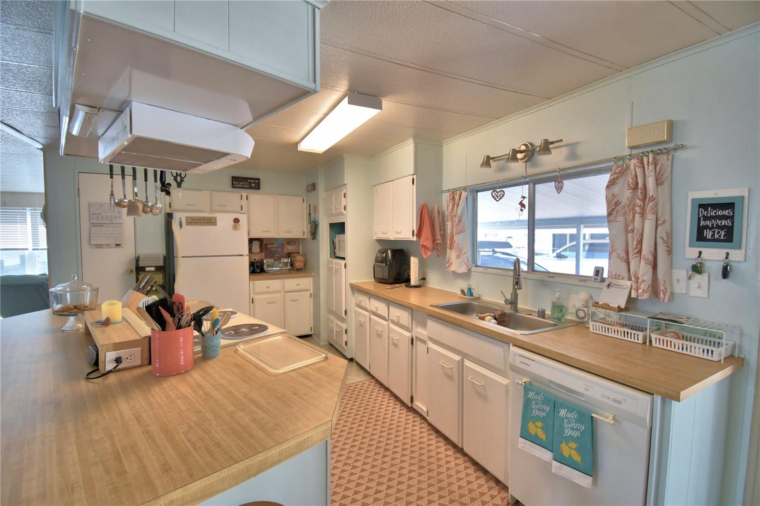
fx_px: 317
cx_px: 380
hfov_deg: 100.4
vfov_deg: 77.3
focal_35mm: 15
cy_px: 253
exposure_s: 1/100
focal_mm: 10
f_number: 4.5
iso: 400
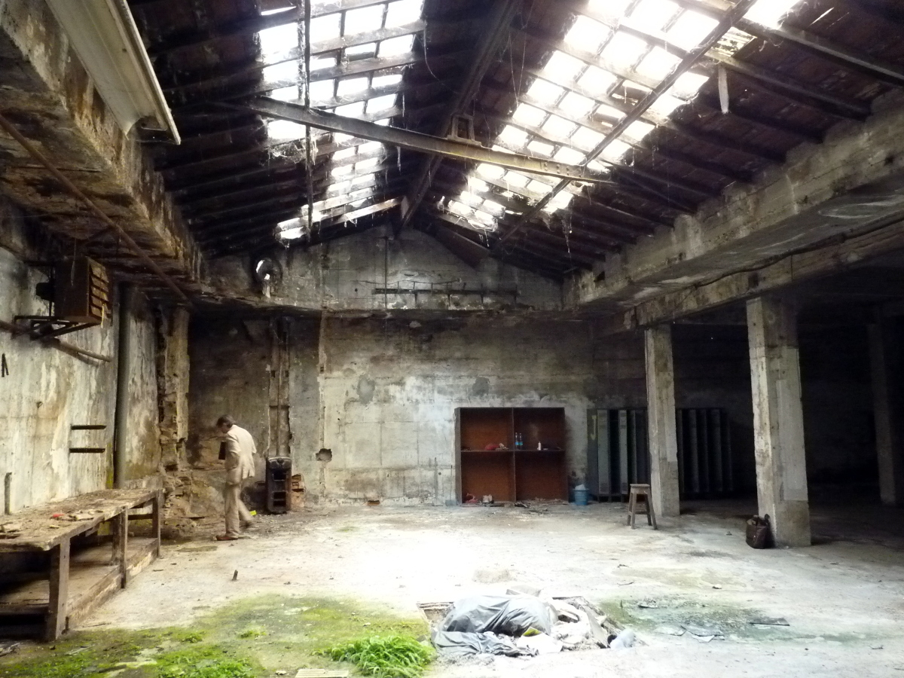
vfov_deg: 51.4
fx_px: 705
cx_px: 452
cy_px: 339
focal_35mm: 27
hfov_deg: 65.3
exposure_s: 1/25
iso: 800
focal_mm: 4.8
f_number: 2.8
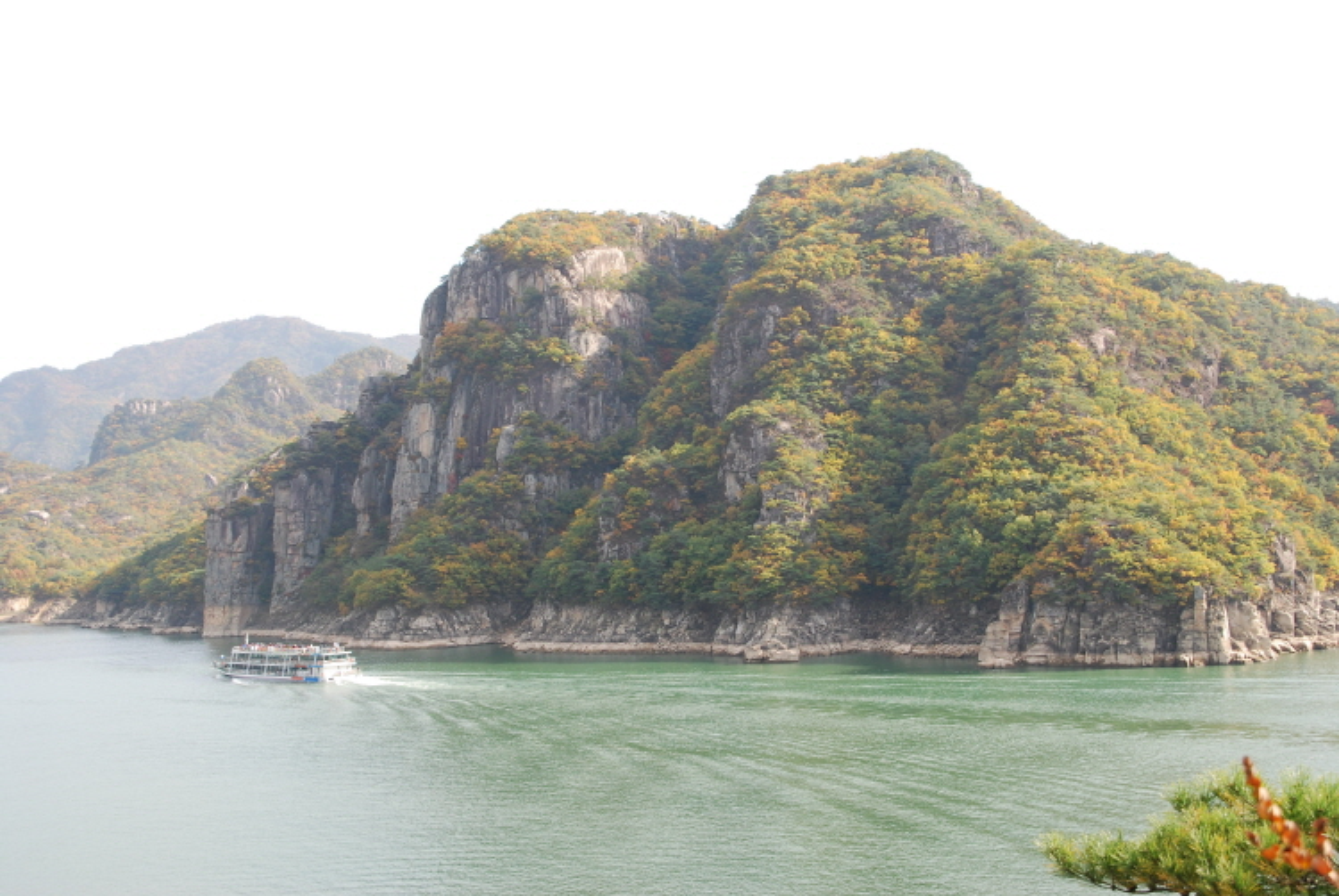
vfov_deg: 26.6
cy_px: 448
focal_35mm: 51
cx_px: 670
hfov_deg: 38.8
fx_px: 1899
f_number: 9.5
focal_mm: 34
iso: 200
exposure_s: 1/125
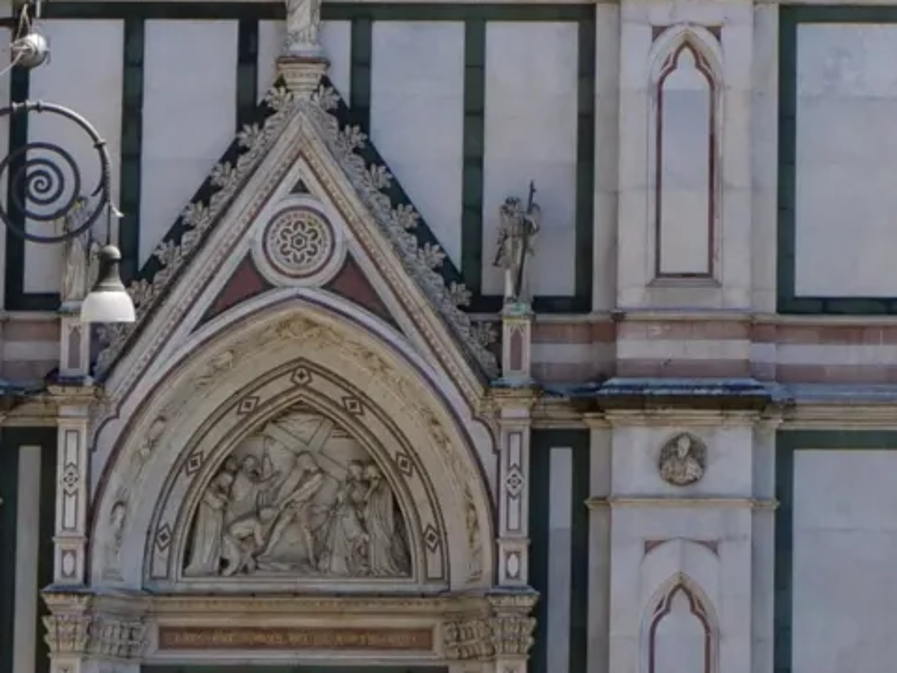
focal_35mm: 373
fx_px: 9666
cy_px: -1045
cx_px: 1280
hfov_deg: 5.3
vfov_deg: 3.9
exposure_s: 1/800
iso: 200
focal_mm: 35
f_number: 6.3
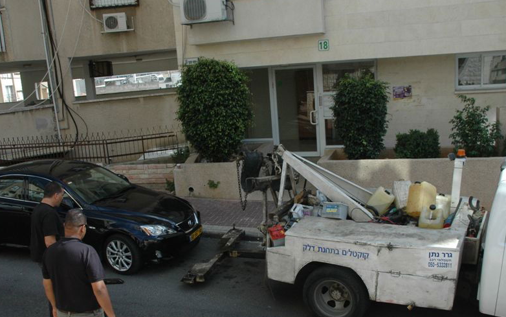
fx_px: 607
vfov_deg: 29.1
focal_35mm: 44
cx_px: 241
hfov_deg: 45.2
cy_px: 194
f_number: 10
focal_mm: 22
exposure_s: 1/400
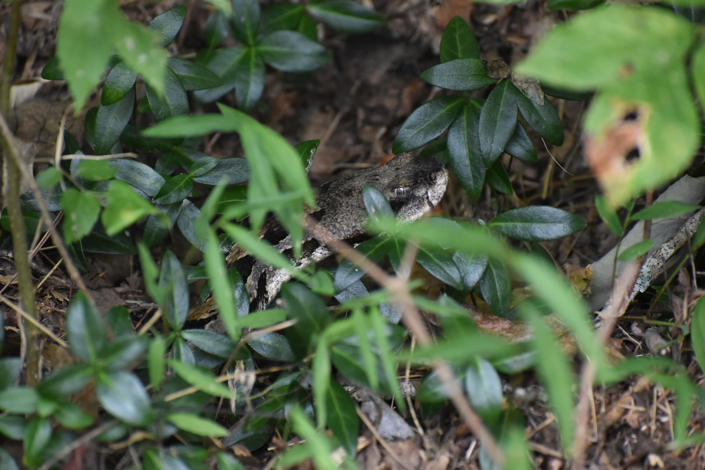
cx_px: 352
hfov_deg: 5.1
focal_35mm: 405
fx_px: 7931
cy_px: 235
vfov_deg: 3.4
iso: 1800
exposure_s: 1/500
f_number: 6
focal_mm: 270
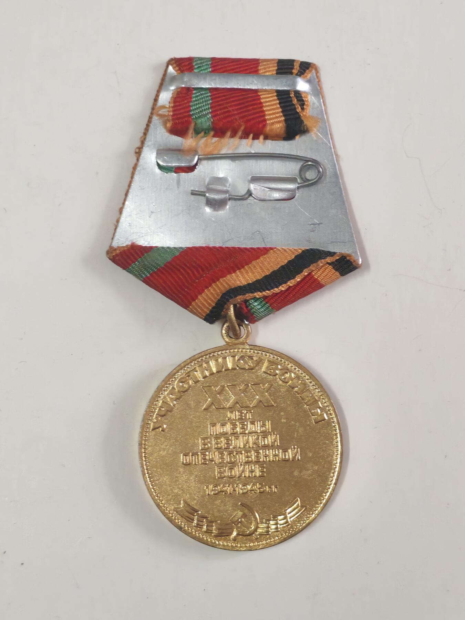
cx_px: 232
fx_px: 1218
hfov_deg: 21.6
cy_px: 310
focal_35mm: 68
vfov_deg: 28.6
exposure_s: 1/33
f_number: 1.95
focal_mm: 5.52
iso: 640
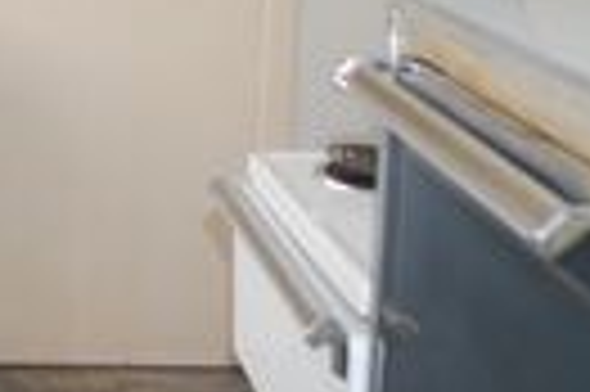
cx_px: -36
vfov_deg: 13.9
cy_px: 29
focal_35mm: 97
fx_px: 1588
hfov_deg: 20.2
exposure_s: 1/60
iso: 200
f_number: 3.5
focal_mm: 18
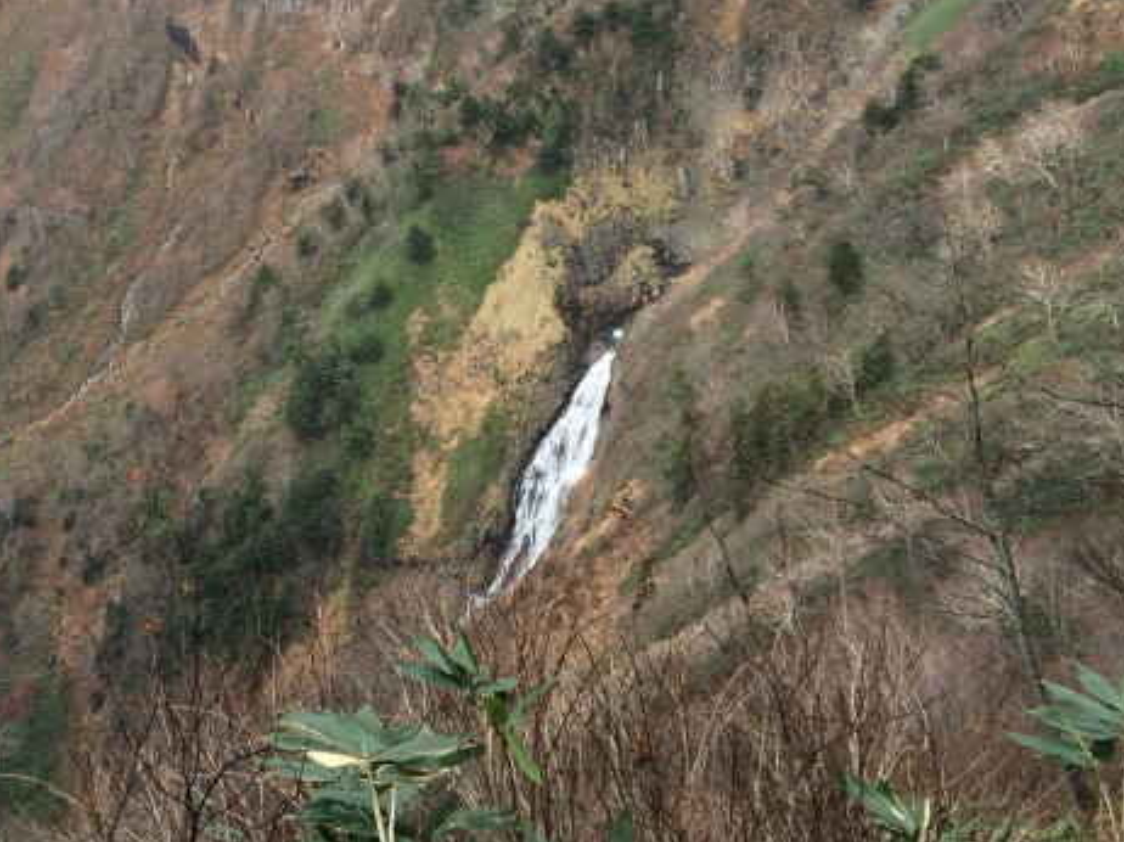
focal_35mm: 52
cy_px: 119
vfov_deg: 27.2
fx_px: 1688
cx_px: 282
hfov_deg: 36.0
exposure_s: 1/380
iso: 32
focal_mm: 4.12
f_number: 2.2
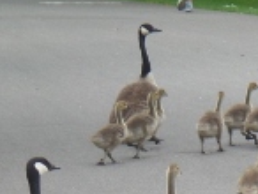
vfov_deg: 2.4
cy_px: 148
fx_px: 4606
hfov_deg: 3.2
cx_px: 295
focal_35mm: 617
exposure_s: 1/180
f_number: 4.2
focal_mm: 25.2
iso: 100
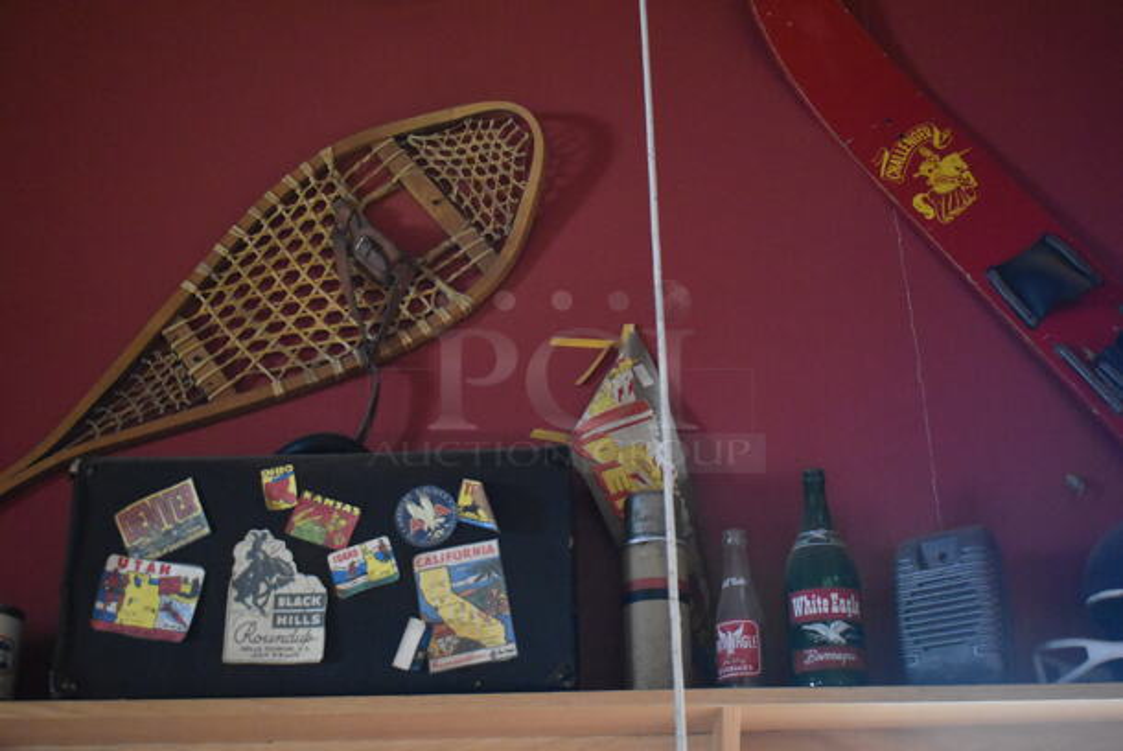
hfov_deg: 42.3
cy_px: 376
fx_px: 1452
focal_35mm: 46
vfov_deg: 29.0
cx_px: 562
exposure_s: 1/125
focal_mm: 31
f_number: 4.2
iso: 7200
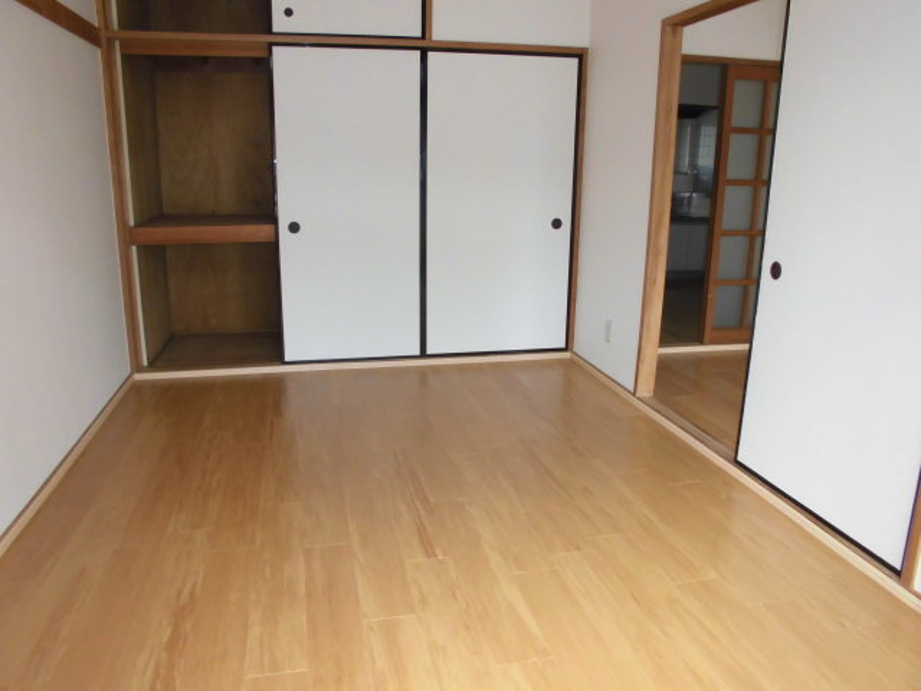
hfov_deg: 67.3
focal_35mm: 26
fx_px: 692
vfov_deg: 53.1
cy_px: 346
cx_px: 460
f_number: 3.5
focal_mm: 4.6
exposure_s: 1/60
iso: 100
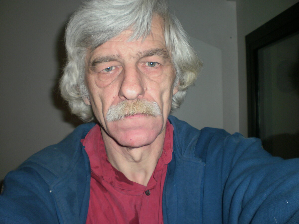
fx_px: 311
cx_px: 150
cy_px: 112
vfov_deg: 39.7
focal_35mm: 36
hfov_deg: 51.4
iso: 125
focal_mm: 6.3
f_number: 3.1
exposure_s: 1/30
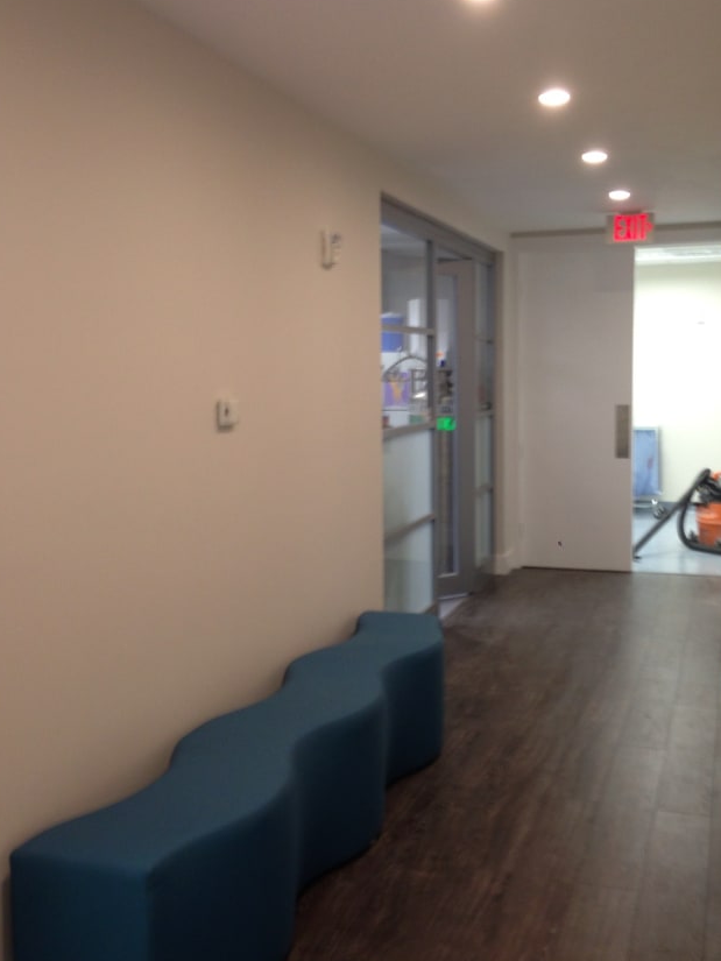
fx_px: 1111
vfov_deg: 46.8
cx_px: 424
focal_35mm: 40
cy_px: 453
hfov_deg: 35.9
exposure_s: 1/20
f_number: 2.4
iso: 64
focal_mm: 4.13
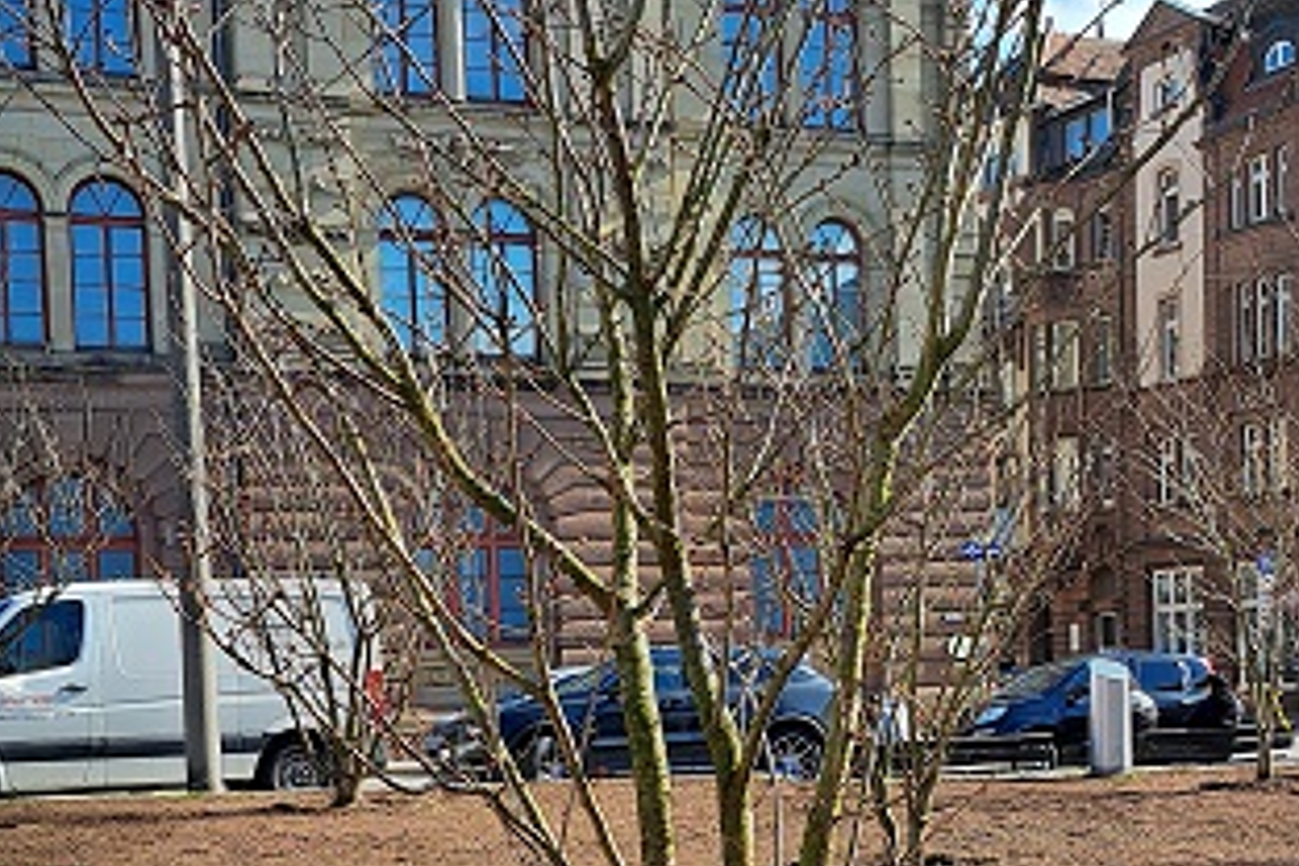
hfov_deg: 31.3
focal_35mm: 64
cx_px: 808
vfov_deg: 21.0
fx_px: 2309
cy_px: 708
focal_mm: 5.23
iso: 50
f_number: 1.8
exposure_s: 1/650
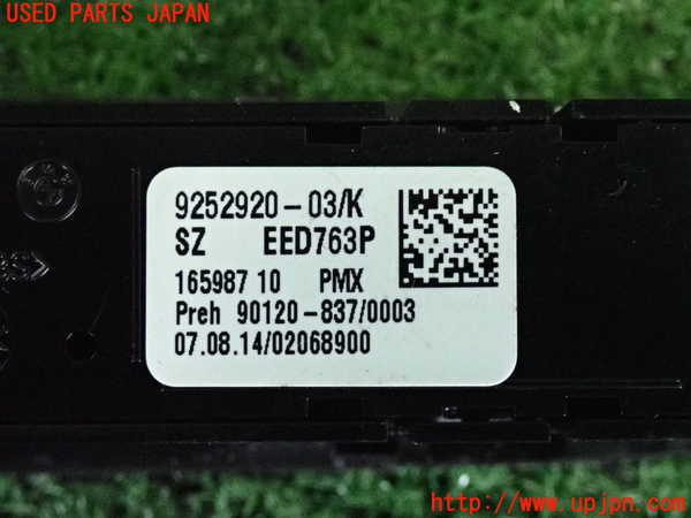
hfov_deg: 27.4
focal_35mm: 71
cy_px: 259
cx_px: 346
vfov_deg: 20.7
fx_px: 1417
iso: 4000
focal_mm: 12.73
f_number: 3.9
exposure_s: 1/125
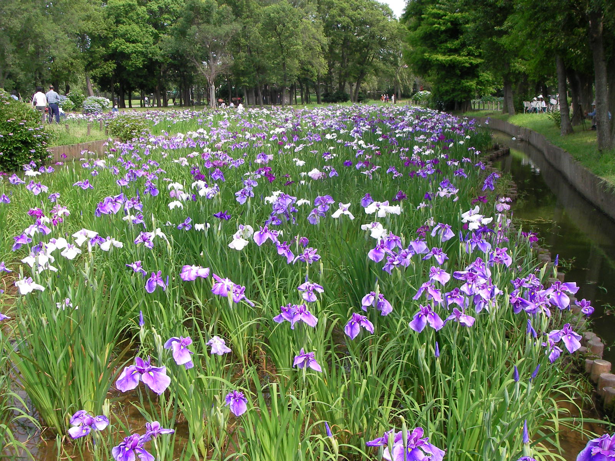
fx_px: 675
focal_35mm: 38
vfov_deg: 37.7
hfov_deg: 49.0
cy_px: 230
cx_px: 308
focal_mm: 6.3
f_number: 6.6
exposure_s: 1/111
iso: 50
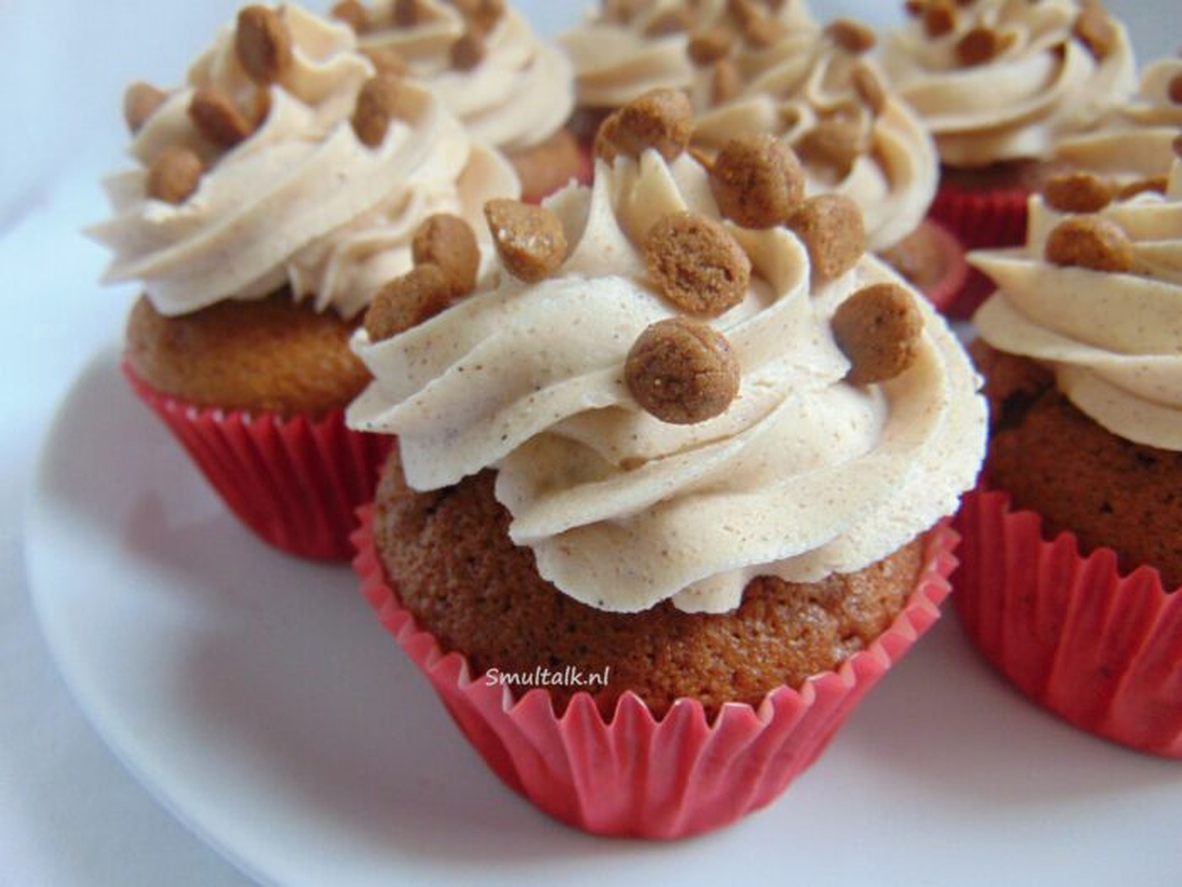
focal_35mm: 25
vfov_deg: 54.9
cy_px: 444
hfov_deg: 69.4
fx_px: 854
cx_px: 591
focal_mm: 4.5
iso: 250
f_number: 3
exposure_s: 1/30
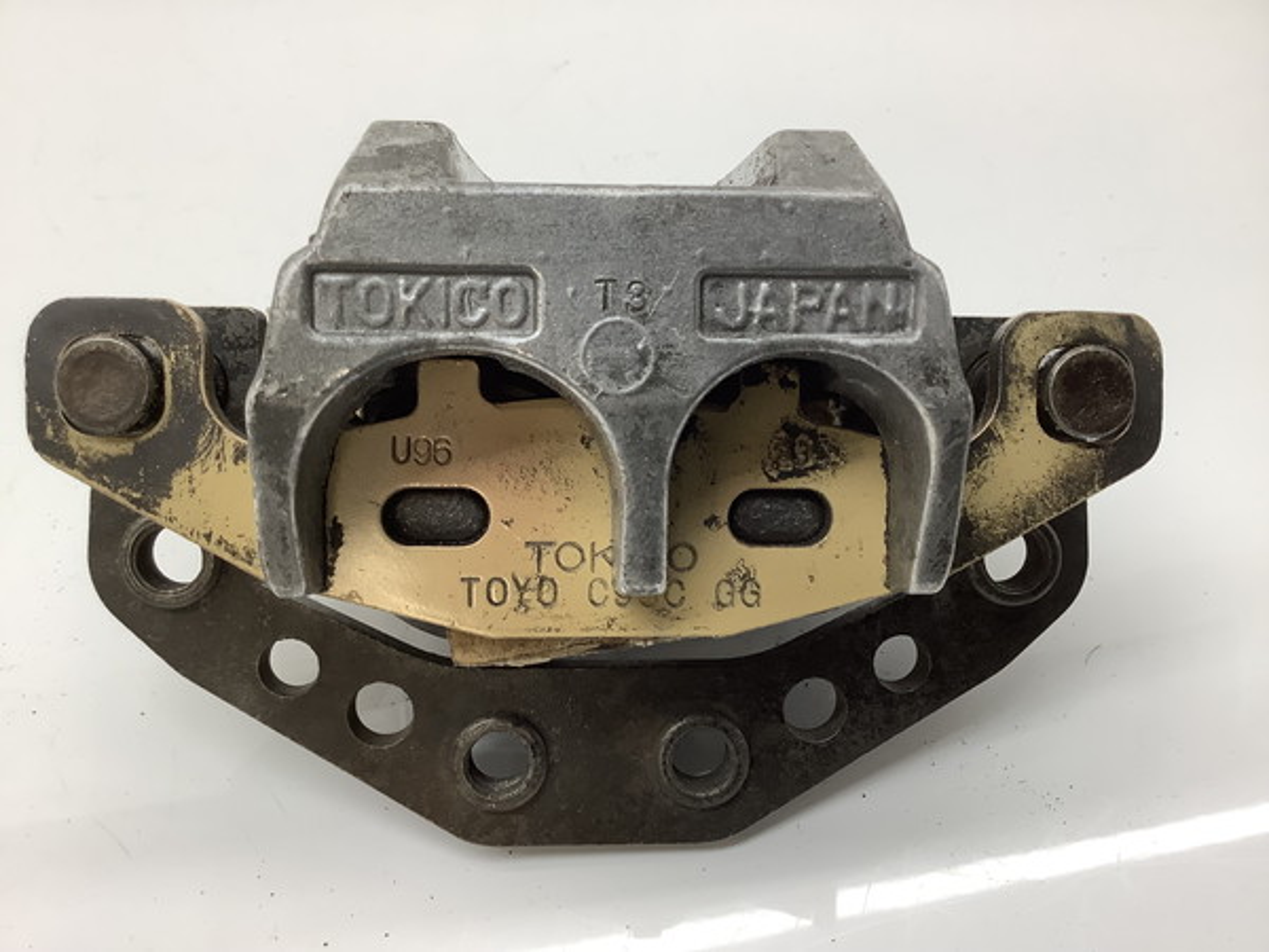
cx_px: 634
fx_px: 1136
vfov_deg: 45.4
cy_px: 476
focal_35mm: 31
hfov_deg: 58.4
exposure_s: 1/120
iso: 80
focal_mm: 3.3
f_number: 2.4
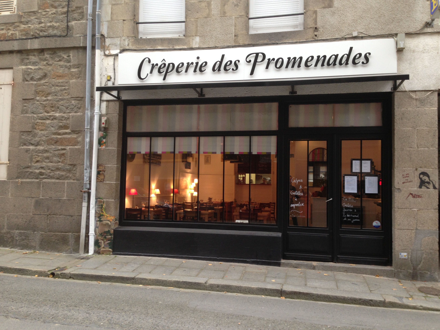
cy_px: 165
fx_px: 419
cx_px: 220
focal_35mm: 33
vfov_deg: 42.9
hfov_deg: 55.4
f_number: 2.4
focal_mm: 4.13
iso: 64
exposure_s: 1/30
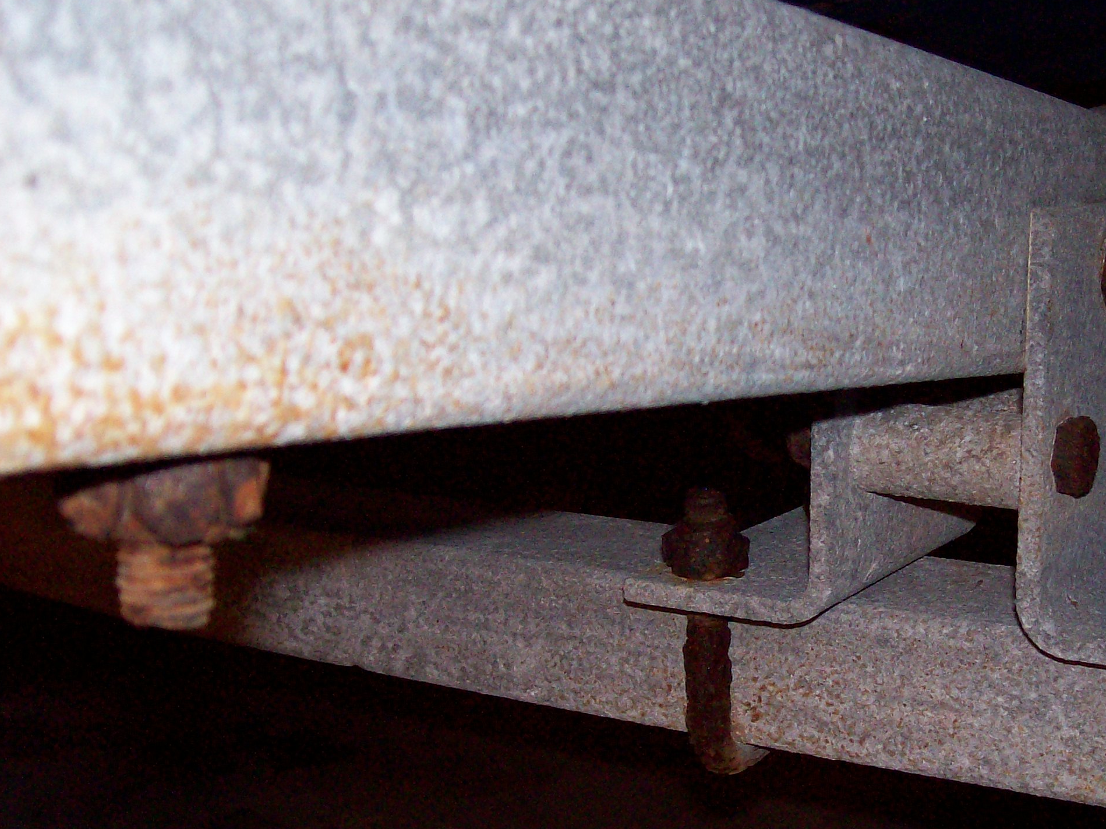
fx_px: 1725
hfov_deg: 34.8
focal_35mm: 54
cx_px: 827
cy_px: 529
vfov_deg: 26.9
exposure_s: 1/64
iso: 140
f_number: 2.7
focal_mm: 6
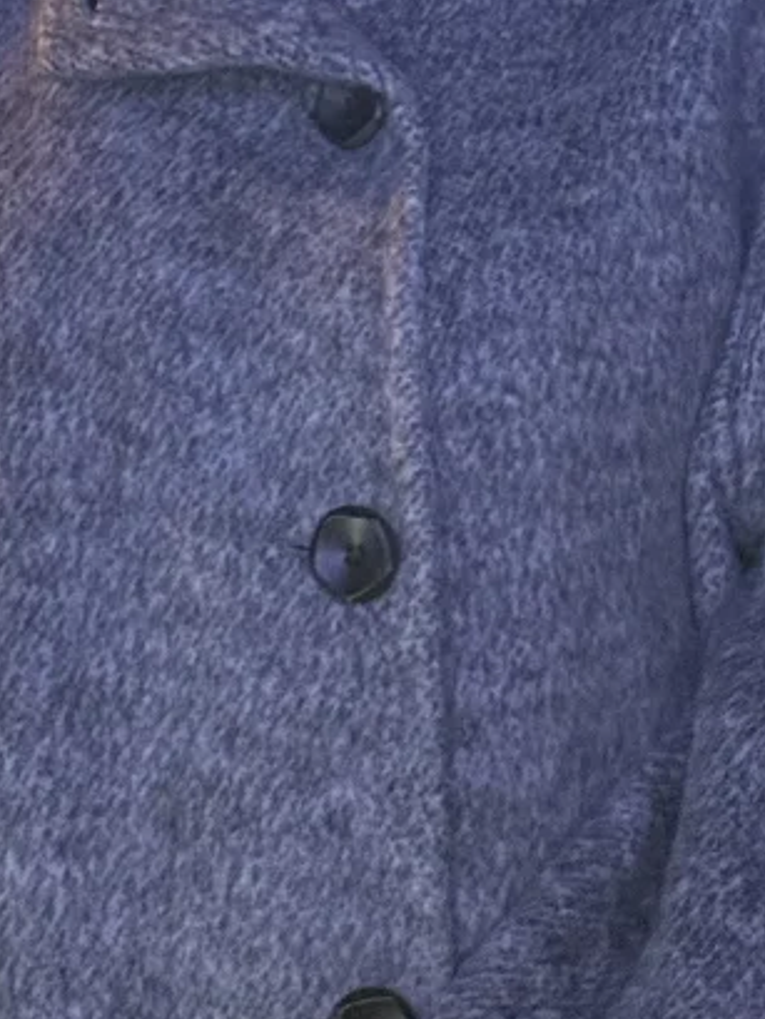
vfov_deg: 11.1
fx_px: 4977
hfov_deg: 8.7
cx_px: -107
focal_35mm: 169
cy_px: -668
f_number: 1.78
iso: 400
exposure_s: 1/33
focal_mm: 6.76
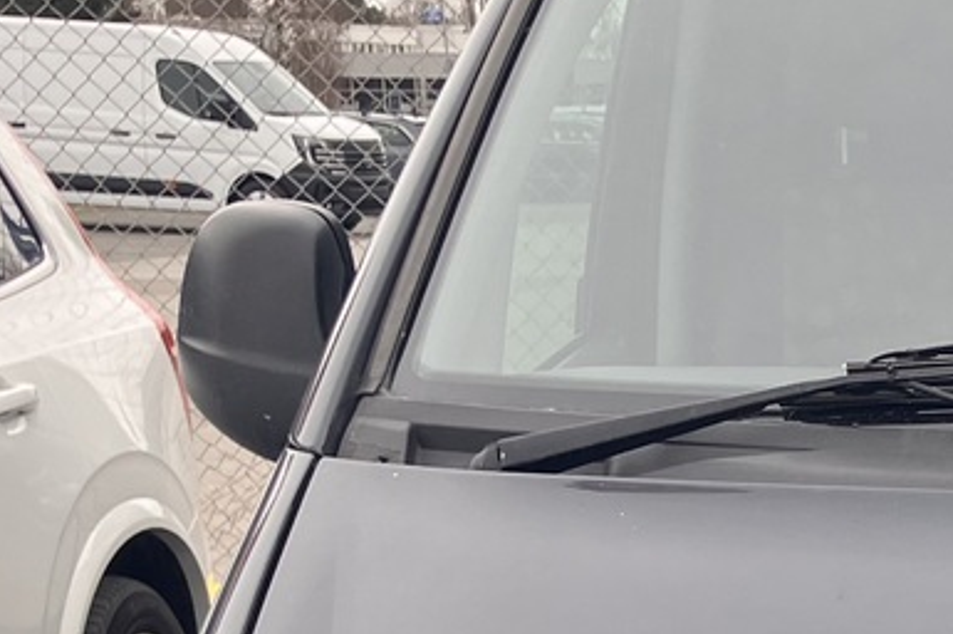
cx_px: 1322
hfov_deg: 17.3
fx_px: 2883
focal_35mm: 109
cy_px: 986
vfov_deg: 11.9
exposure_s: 1/122
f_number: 1.8
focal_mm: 3.99
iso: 25
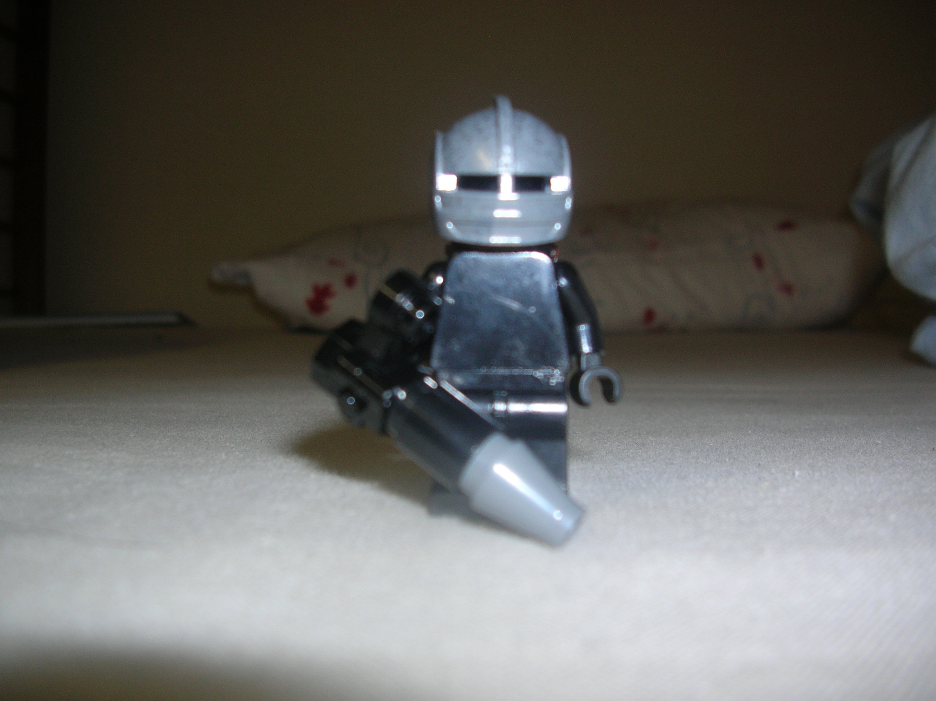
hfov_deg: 52.7
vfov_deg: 40.6
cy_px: 350
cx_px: 468
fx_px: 946
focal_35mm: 35
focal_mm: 5.8
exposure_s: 1/60.1
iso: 50
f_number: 2.8
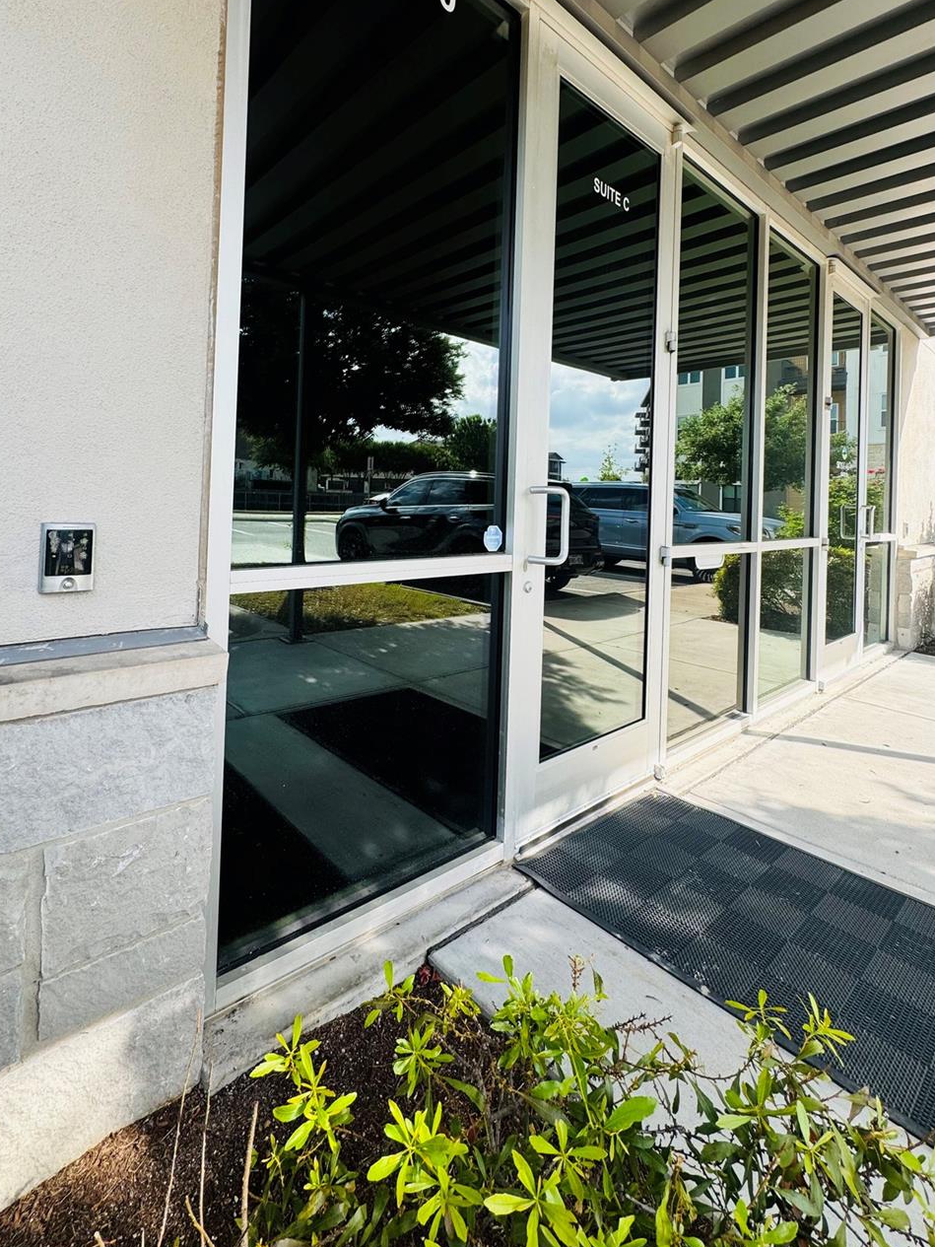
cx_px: 449
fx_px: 612
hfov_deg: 74.7
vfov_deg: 89.8
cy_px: 496
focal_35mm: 17
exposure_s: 1/347
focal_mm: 2.22
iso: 40
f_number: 2.2
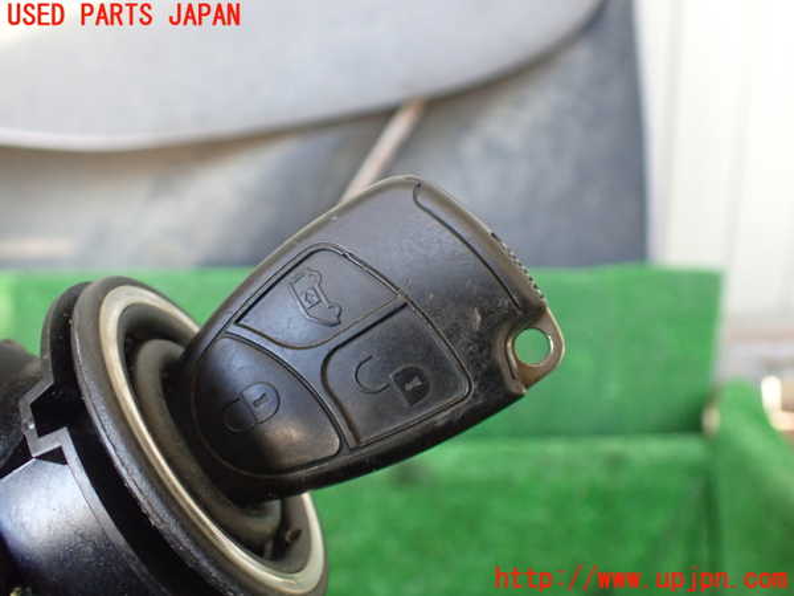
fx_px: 688
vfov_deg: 46.8
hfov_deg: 60.0
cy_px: 298
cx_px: 397
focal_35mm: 30
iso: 500
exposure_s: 1/125
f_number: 2.3
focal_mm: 5.4
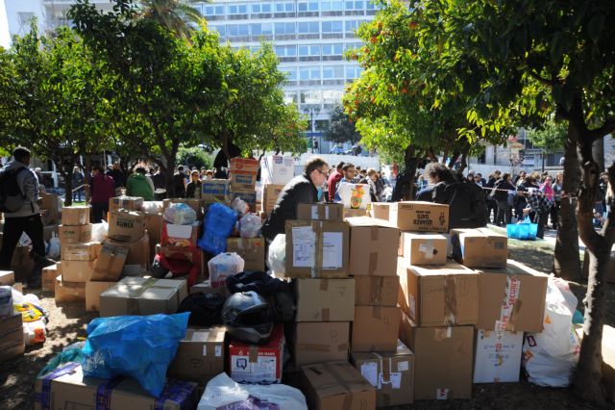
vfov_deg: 35.0
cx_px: 308
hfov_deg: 50.7
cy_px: 205
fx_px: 649
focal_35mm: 38
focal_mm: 38
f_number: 10
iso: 640
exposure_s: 1/400
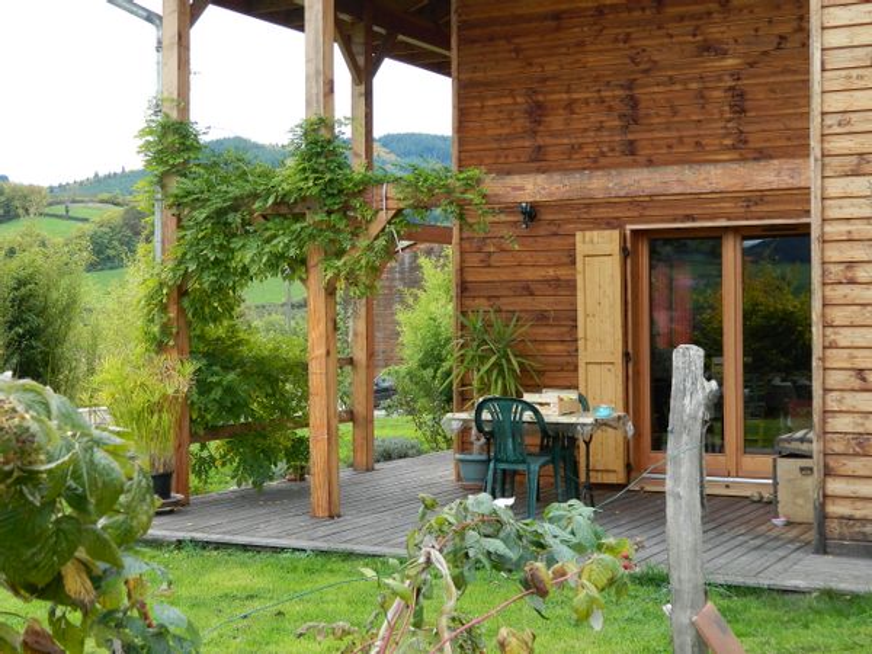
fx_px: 1436
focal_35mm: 57
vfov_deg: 25.7
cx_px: 436
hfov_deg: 33.8
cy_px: 327
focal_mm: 10.2
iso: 80
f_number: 3.8
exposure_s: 1/60
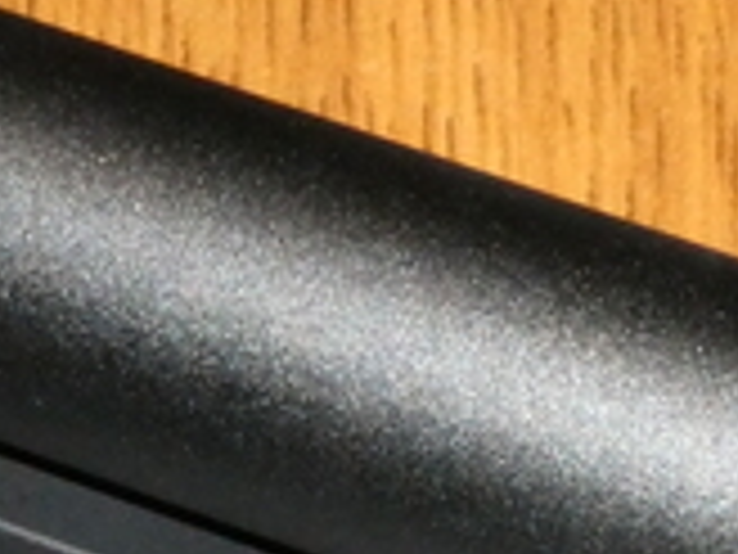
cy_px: 896
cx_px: -54
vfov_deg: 5.6
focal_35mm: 264
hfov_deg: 7.5
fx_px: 5628
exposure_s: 1/60
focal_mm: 9.6
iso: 800
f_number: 7.1
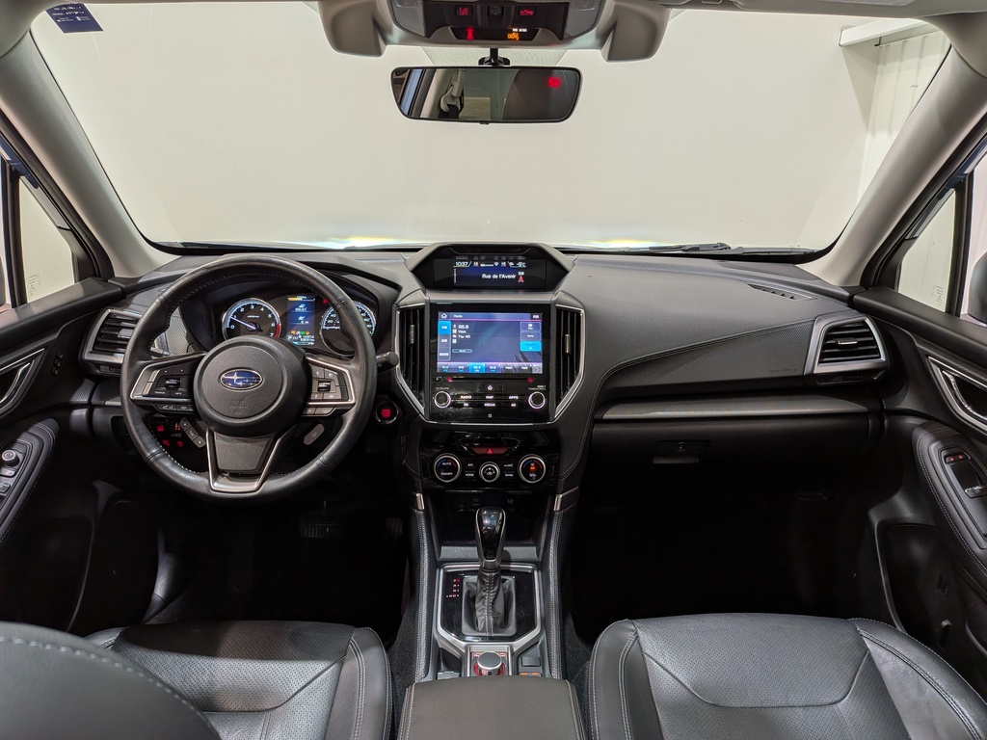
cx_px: 494
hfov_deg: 71.6
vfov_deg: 56.8
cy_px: 370
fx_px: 684
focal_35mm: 24
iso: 28
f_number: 1.7
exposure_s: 1/169
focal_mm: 4.53
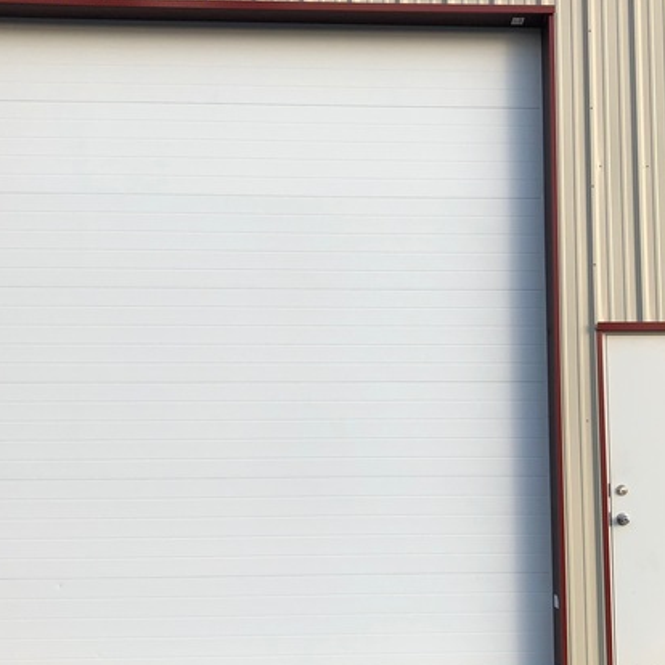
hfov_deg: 39.0
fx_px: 935
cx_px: 394
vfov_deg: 39.1
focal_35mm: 43
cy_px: 363
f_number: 1.8
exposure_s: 1/539
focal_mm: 3.99
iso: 20
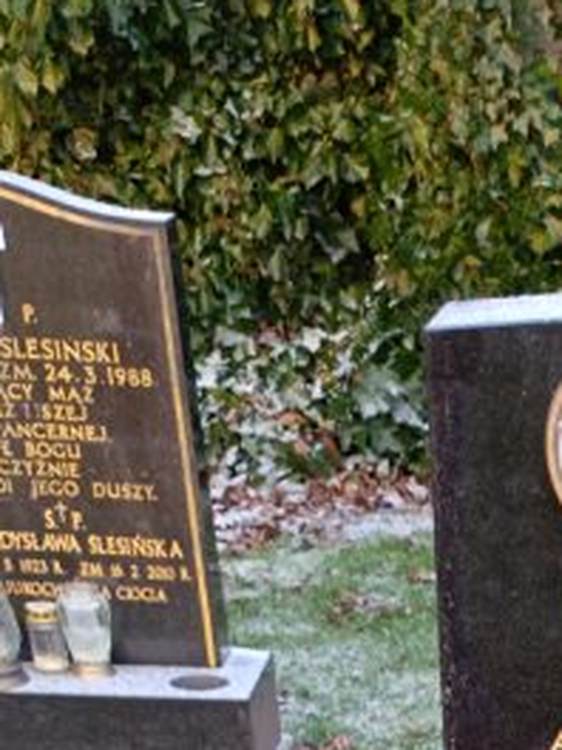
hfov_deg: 13.9
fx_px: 2121
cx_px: 922
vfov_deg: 15.9
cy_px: 1474
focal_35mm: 98
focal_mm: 5.59
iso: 358
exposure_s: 1/50.1
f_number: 1.88
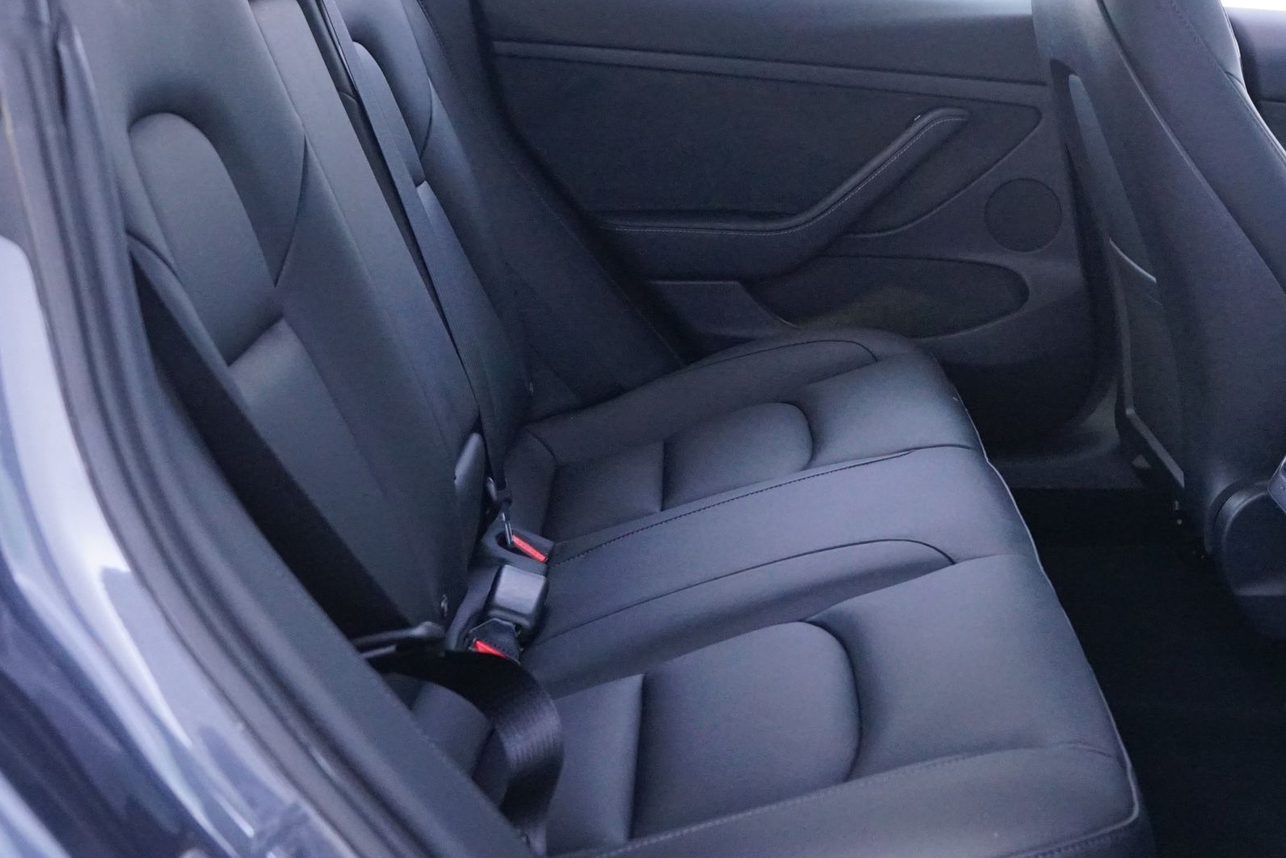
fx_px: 1750
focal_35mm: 49
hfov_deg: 40.1
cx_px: 793
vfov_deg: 27.3
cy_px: 270
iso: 3200
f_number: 5.6
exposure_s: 1/10
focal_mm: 31
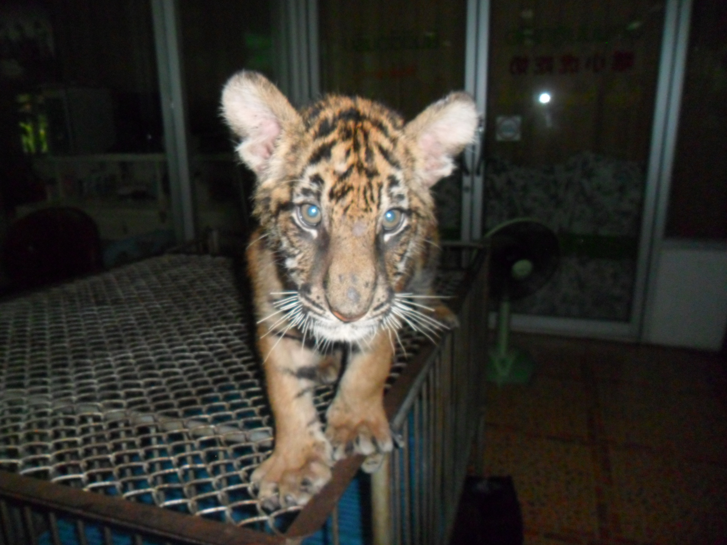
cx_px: 364
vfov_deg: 51.4
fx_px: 567
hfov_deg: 65.3
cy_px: 272
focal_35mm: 27
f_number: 8.9
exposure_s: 1/45
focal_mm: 4.9
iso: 320
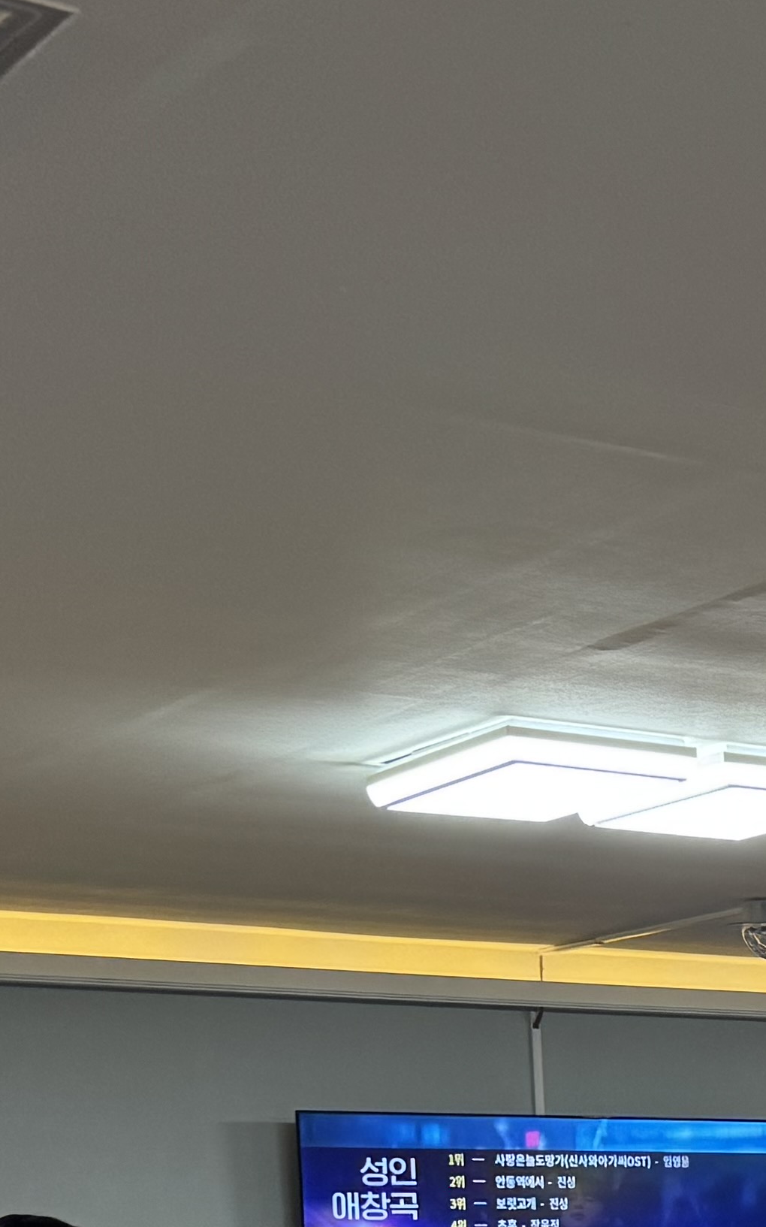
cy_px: 1520
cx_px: 2115
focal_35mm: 89
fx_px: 2974
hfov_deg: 11.0
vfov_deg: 21.4
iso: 125
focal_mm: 6.76
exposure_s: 1/60
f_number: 1.78
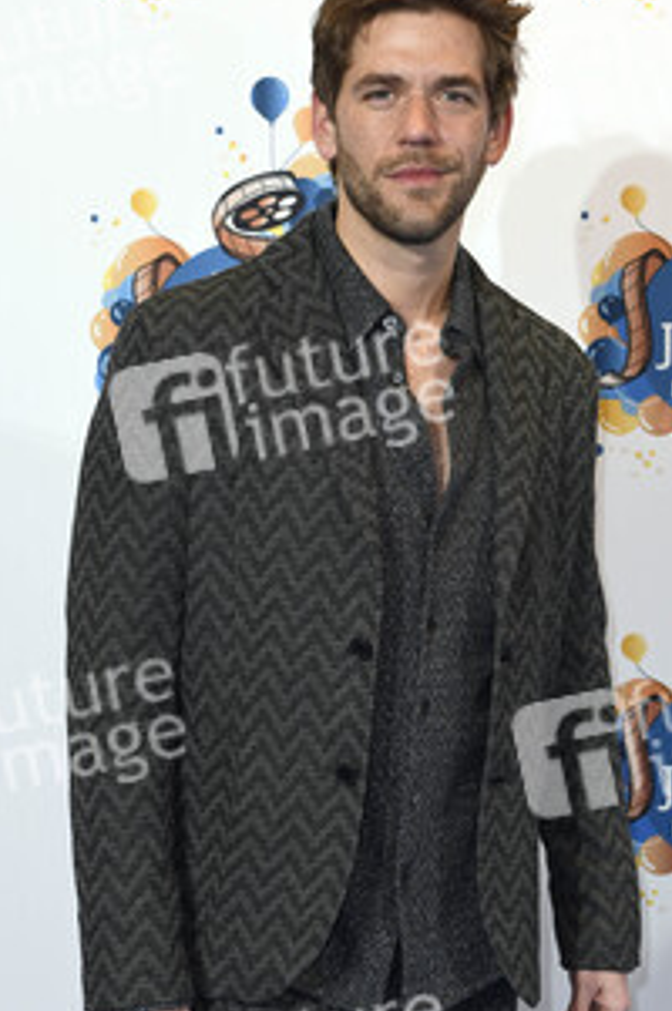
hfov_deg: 19.7
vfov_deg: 29.2
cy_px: 571
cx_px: 380
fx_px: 1936
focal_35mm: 69
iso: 1000
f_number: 5
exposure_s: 1/125
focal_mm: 52
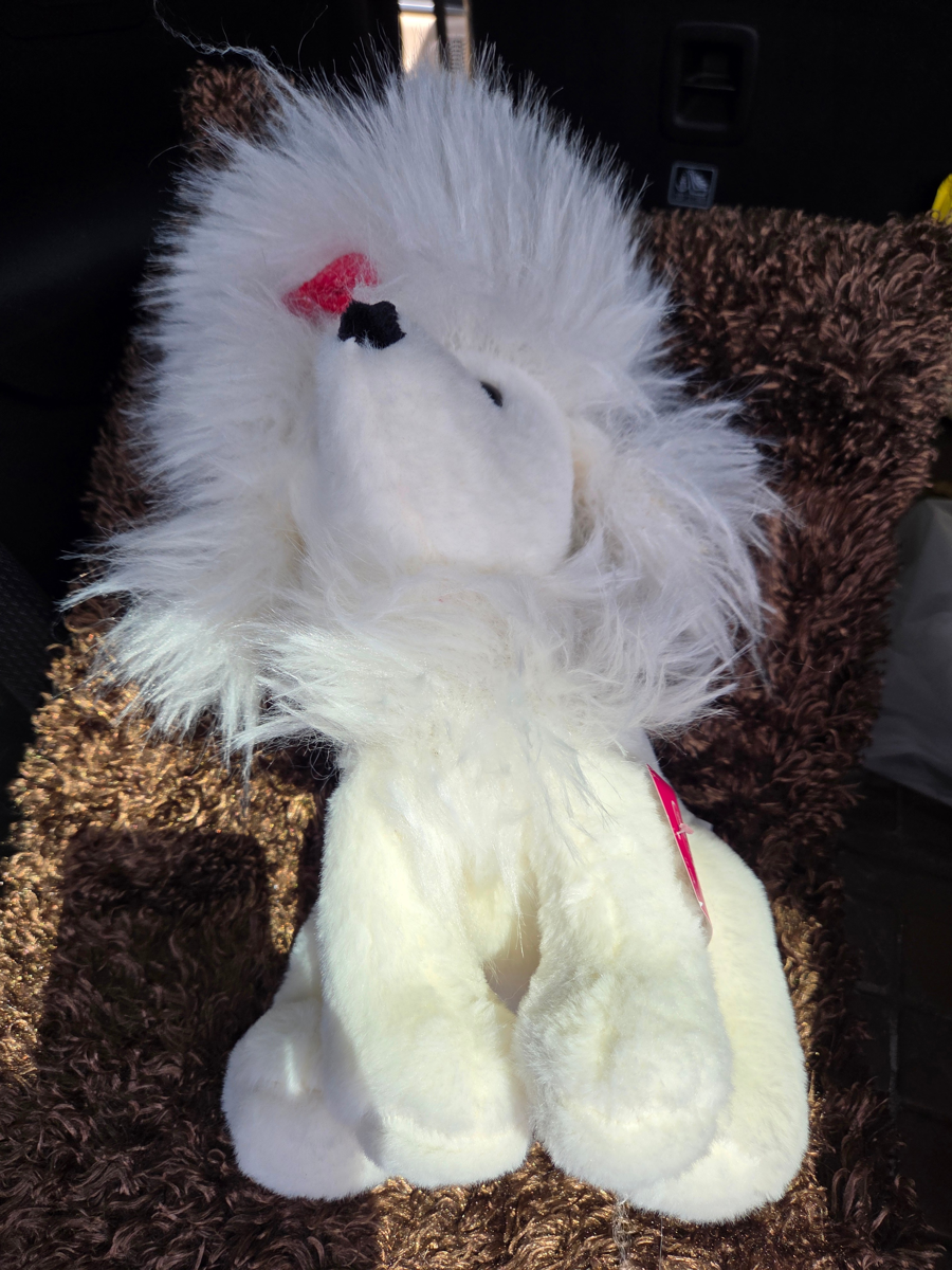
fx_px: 843
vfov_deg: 73.9
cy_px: 635
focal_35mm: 23
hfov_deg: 58.9
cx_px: 476
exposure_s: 1/1546
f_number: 1.8
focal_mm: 5.4
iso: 80
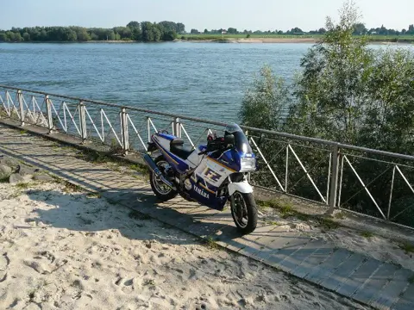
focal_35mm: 35
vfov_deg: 40.7
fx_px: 419
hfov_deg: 52.6
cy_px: 155
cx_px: 207
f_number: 5
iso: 200
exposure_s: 1/800
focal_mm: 5.2
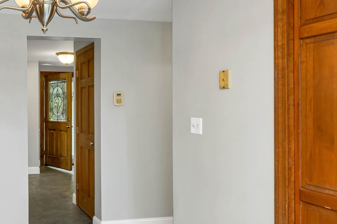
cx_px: 34
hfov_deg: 49.7
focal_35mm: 34
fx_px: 318
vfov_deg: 38.8
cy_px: 121
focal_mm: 14
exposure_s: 1/20
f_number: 8
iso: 400
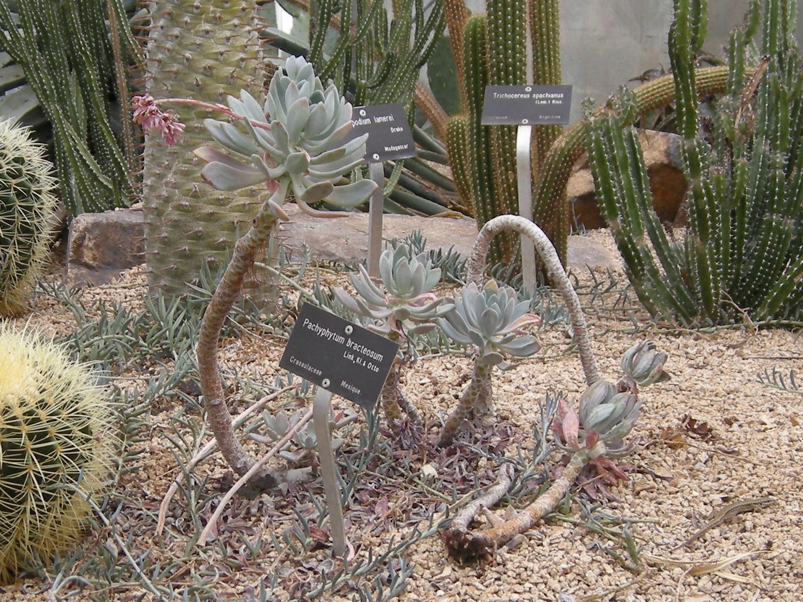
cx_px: 402
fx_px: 812
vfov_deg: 40.7
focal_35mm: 35
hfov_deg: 52.6
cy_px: 301
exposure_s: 1/68
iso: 64
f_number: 3
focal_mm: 7.5
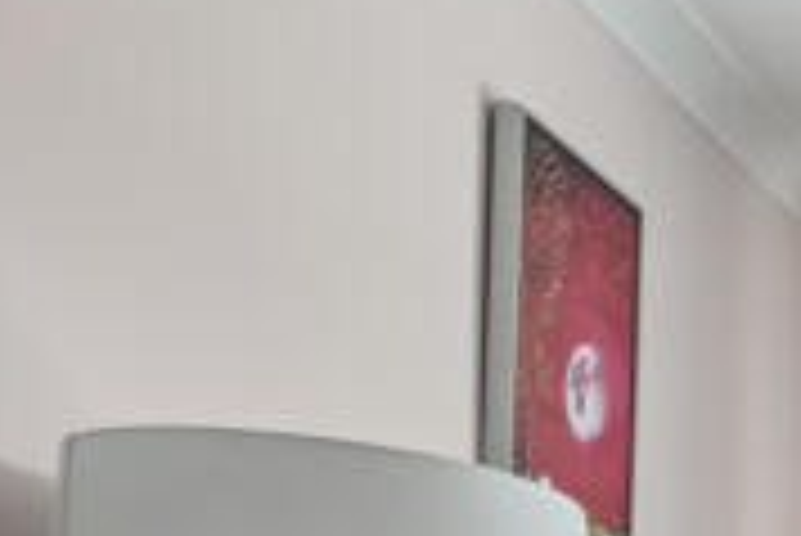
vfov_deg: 16.5
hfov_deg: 13.5
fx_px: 1536
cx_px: 2115
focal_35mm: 69
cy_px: 971
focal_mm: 12
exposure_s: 1/25
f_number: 8
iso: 125
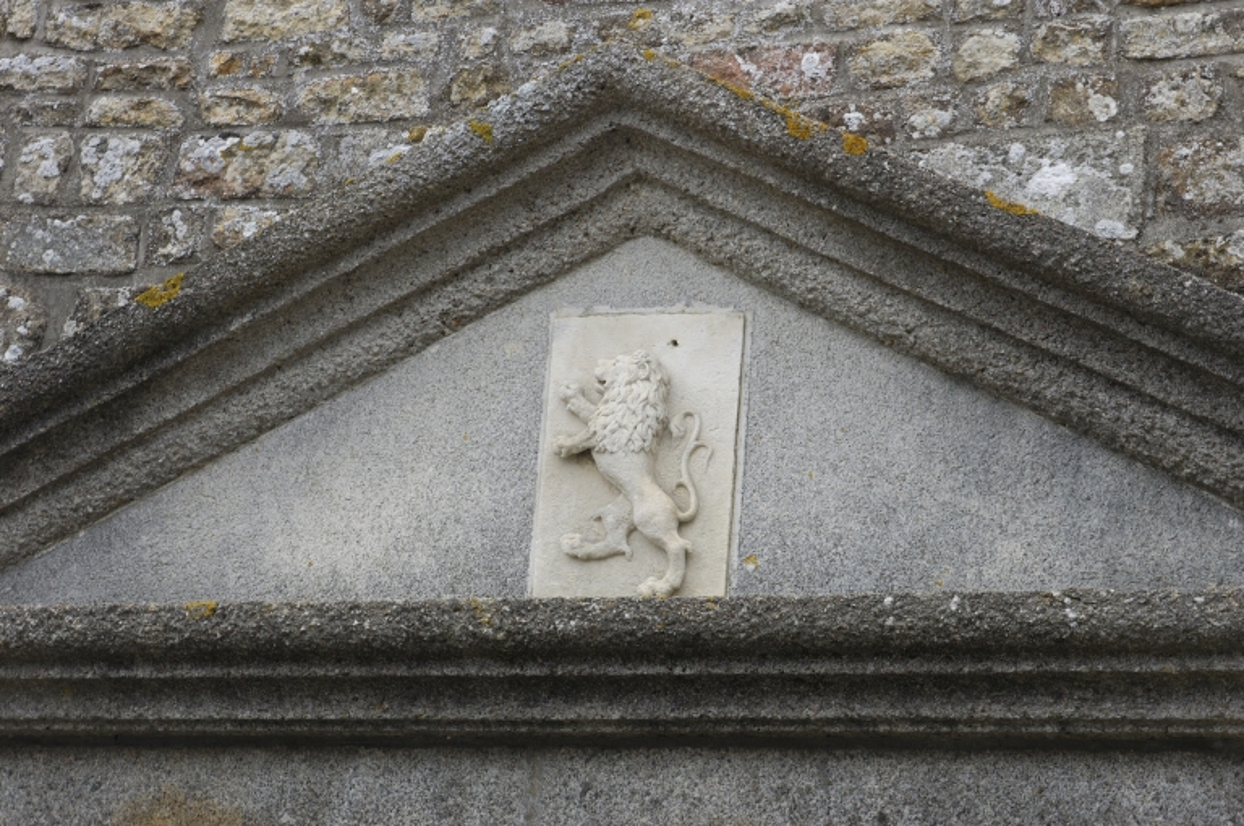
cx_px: 622
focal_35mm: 105
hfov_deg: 19.5
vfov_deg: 13.0
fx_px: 3624
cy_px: 413
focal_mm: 70
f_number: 7.1
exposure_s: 1/180
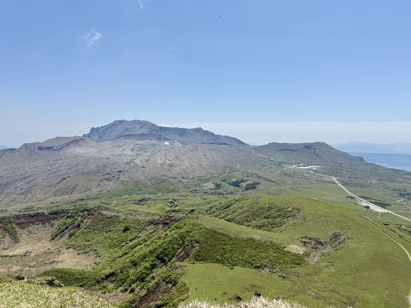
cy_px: 154
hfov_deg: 71.6
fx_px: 285
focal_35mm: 24
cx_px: 206
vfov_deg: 56.8
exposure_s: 1/7353
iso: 80
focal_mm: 6.76
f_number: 1.78
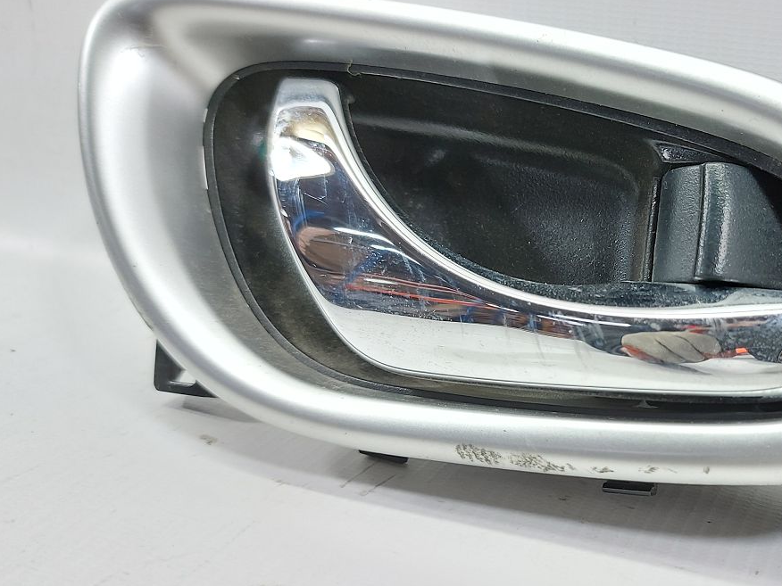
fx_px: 858
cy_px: 331
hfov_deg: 46.6
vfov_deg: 37.7
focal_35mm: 38
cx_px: 615
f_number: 1.8
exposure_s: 1/50
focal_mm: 5.23
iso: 160
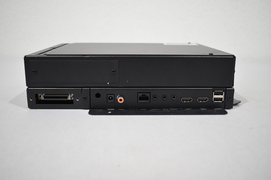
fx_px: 271
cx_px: 136
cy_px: 90
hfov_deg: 53.1
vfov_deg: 36.9
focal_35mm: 36
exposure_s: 1/160
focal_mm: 24
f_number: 4
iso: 800
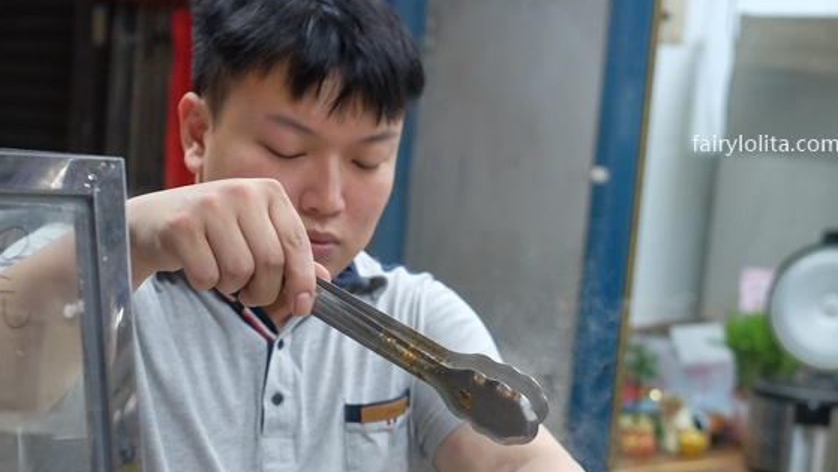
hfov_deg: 35.4
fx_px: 1312
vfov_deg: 20.1
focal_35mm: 59
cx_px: 415
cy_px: 393
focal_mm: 23
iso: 2000
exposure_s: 1/210
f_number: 2.5
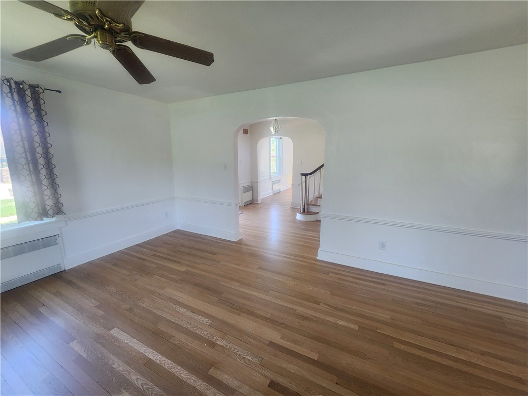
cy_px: 198
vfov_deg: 89.9
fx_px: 198
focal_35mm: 13
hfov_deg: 106.2
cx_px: 264
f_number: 2.2
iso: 200
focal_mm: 2.2
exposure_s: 1/60
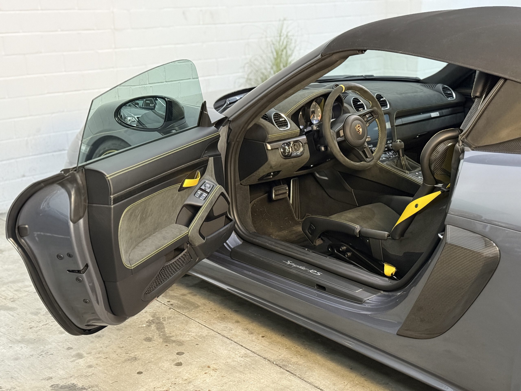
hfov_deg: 39.7
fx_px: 722
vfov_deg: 30.3
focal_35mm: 48
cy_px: 196
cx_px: 260
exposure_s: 1/25
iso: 500
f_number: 1.78
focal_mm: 6.76
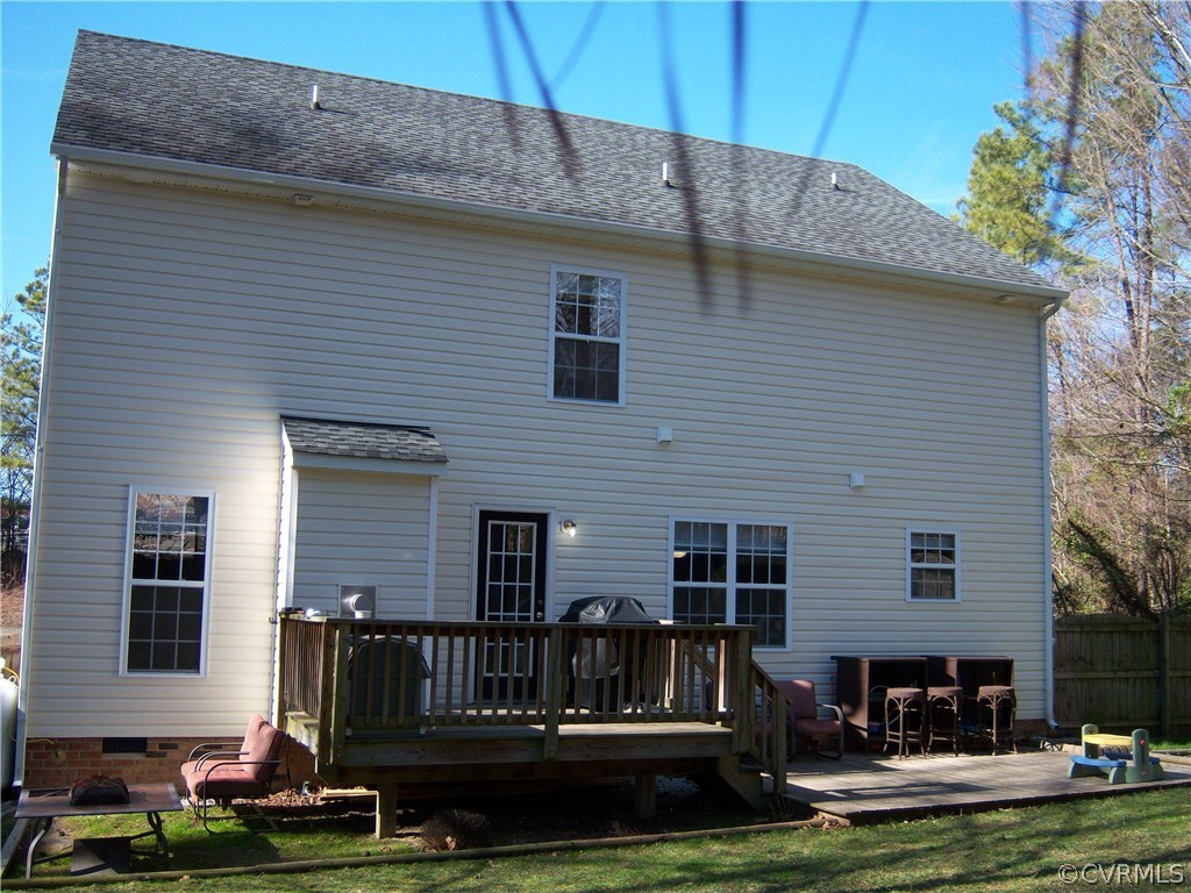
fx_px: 1239
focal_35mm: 36
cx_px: 596
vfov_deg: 39.7
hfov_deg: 51.4
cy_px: 446
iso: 80
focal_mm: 7.5
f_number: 2.8
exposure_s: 1/500
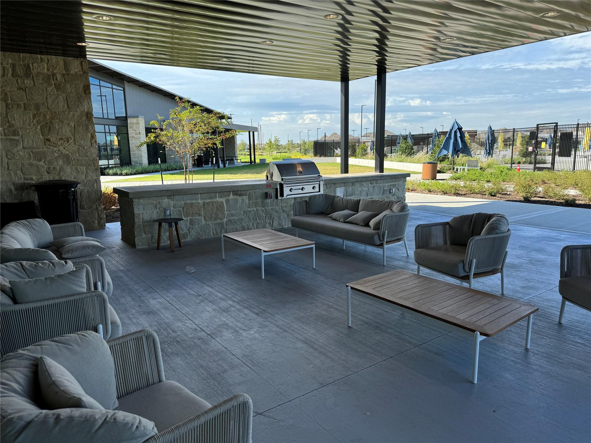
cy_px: 222
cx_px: 296
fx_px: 410
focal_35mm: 24
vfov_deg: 56.8
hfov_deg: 71.6
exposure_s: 1/1818
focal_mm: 6.76
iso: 80
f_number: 1.78
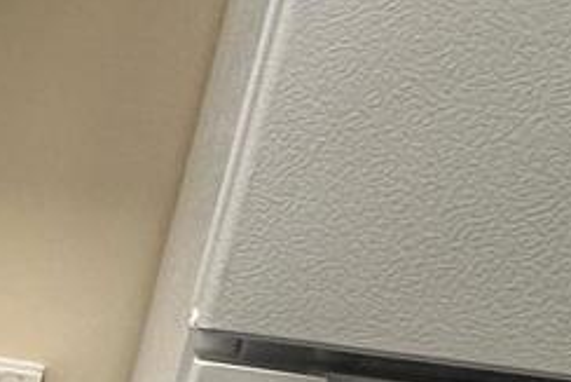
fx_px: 1365
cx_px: -1023
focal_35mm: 86
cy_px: 398
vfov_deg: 15.6
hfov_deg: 12.6
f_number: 2.2
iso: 160
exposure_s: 1/60
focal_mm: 2.22
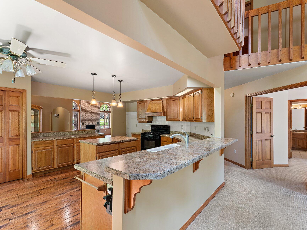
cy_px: 119
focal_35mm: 18
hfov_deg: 87.8
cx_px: 139
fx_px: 159
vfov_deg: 71.9
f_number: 8
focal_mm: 15.8
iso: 320
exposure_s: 2
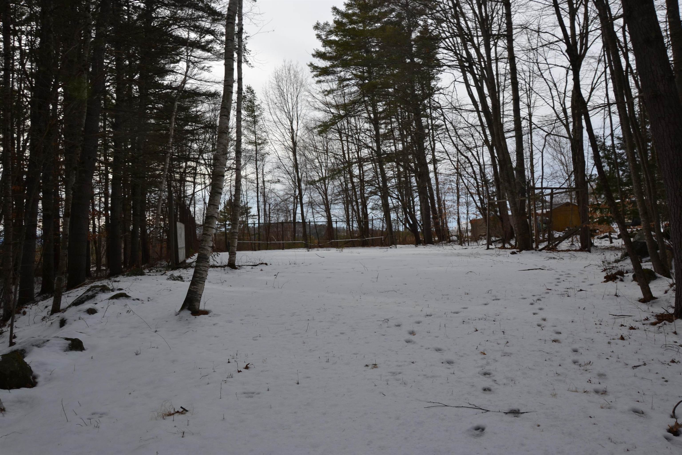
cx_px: 341
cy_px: 228
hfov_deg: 67.4
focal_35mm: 27
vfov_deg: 47.9
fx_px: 511
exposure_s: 1/200
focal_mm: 18
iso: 100
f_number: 7.1
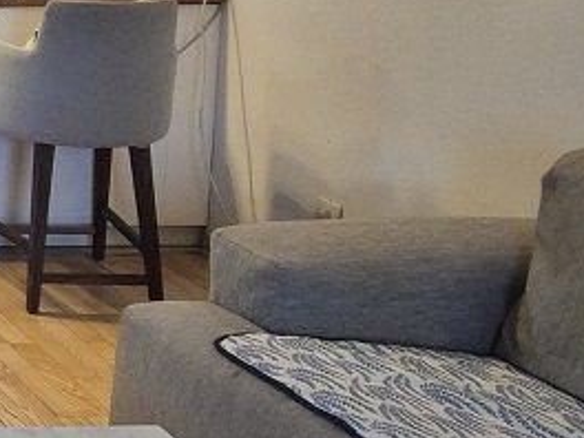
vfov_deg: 23.7
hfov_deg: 20.0
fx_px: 995
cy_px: -9
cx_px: -540
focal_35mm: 59
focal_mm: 2.2
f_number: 2.2
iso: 500
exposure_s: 1/50
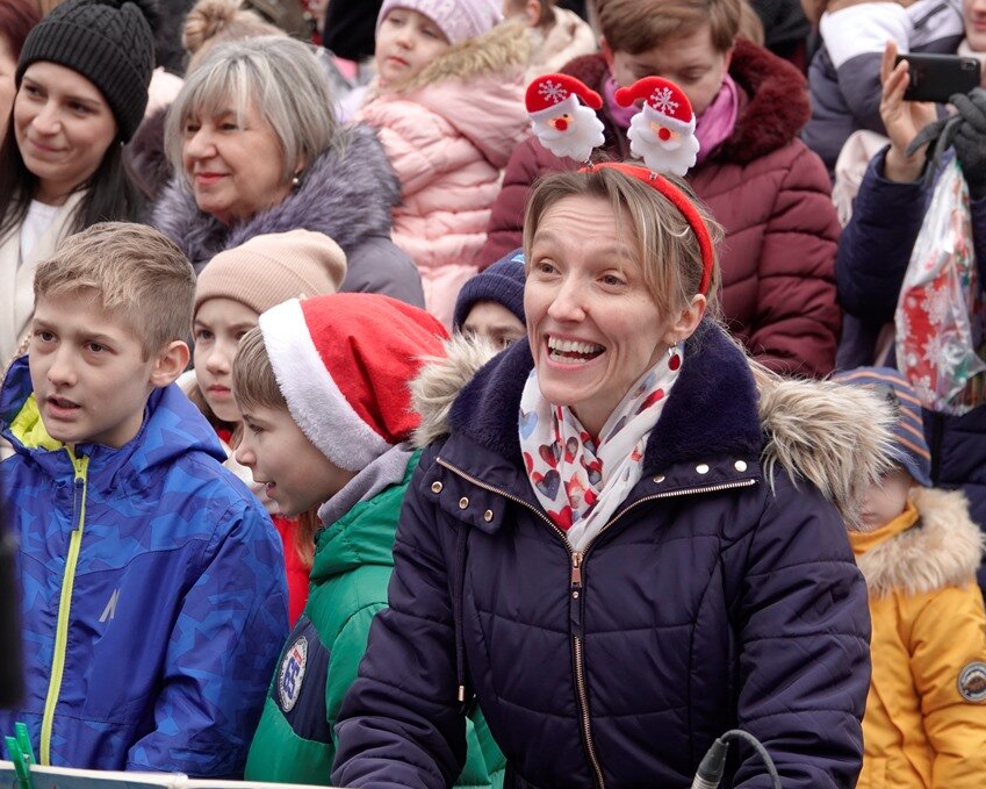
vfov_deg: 8.6
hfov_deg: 10.7
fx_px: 5252
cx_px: 540
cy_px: 396
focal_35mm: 180
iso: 200
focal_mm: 58.29
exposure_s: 1/160
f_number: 4
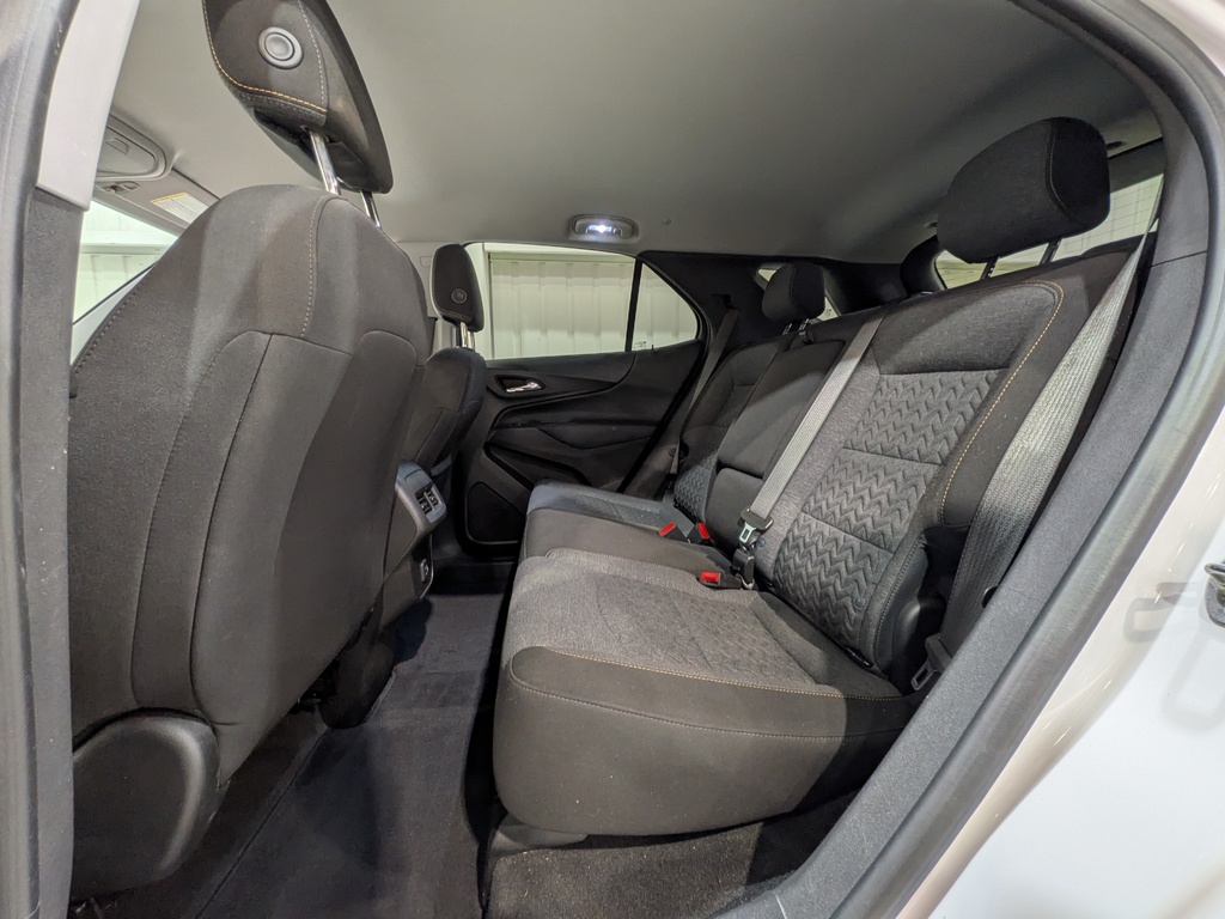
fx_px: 495
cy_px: 460
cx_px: 612
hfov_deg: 102.1
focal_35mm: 14
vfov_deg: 85.7
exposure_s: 1/25
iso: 68
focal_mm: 1.83
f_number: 2.2
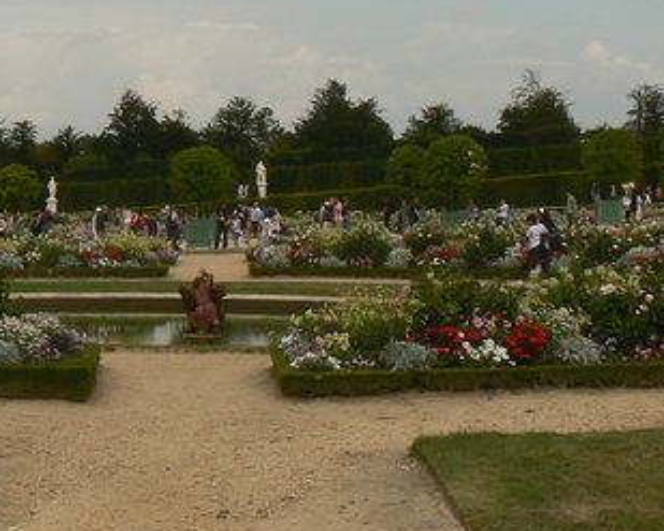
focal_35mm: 91
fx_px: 1788
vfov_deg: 16.9
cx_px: -77
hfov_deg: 20.0
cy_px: 189
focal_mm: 6
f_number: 8
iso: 80
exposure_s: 1/400
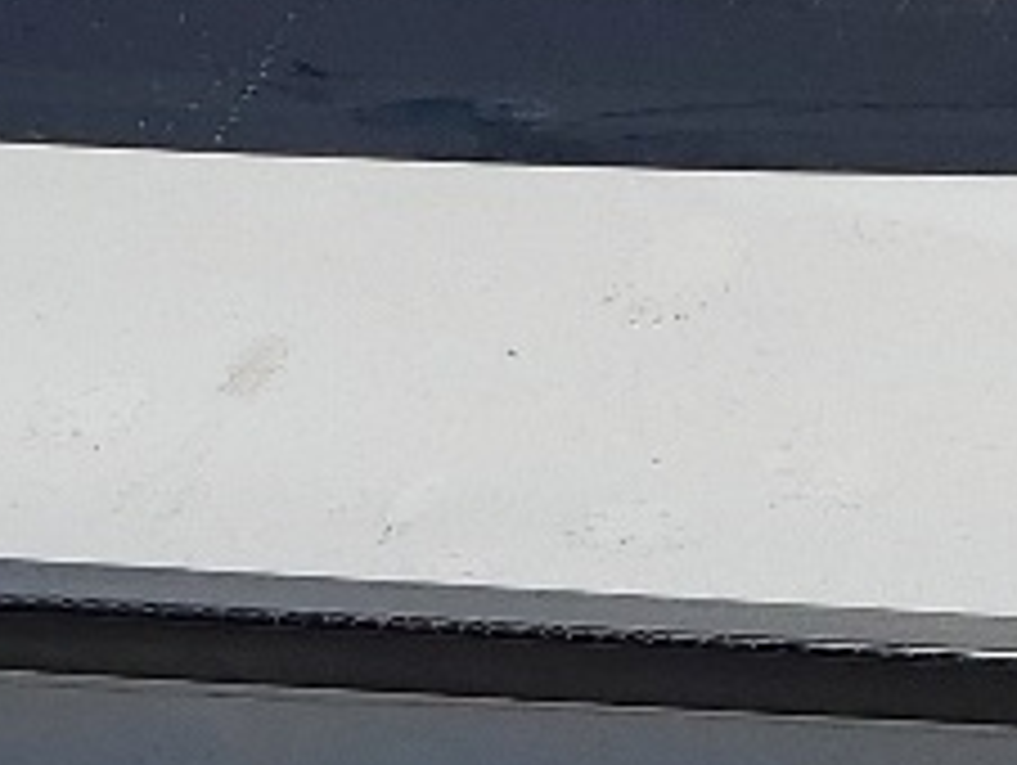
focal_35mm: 184
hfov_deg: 10.7
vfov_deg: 7.9
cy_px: 1264
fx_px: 5412
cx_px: 360
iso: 52
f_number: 1.5
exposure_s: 1/10000
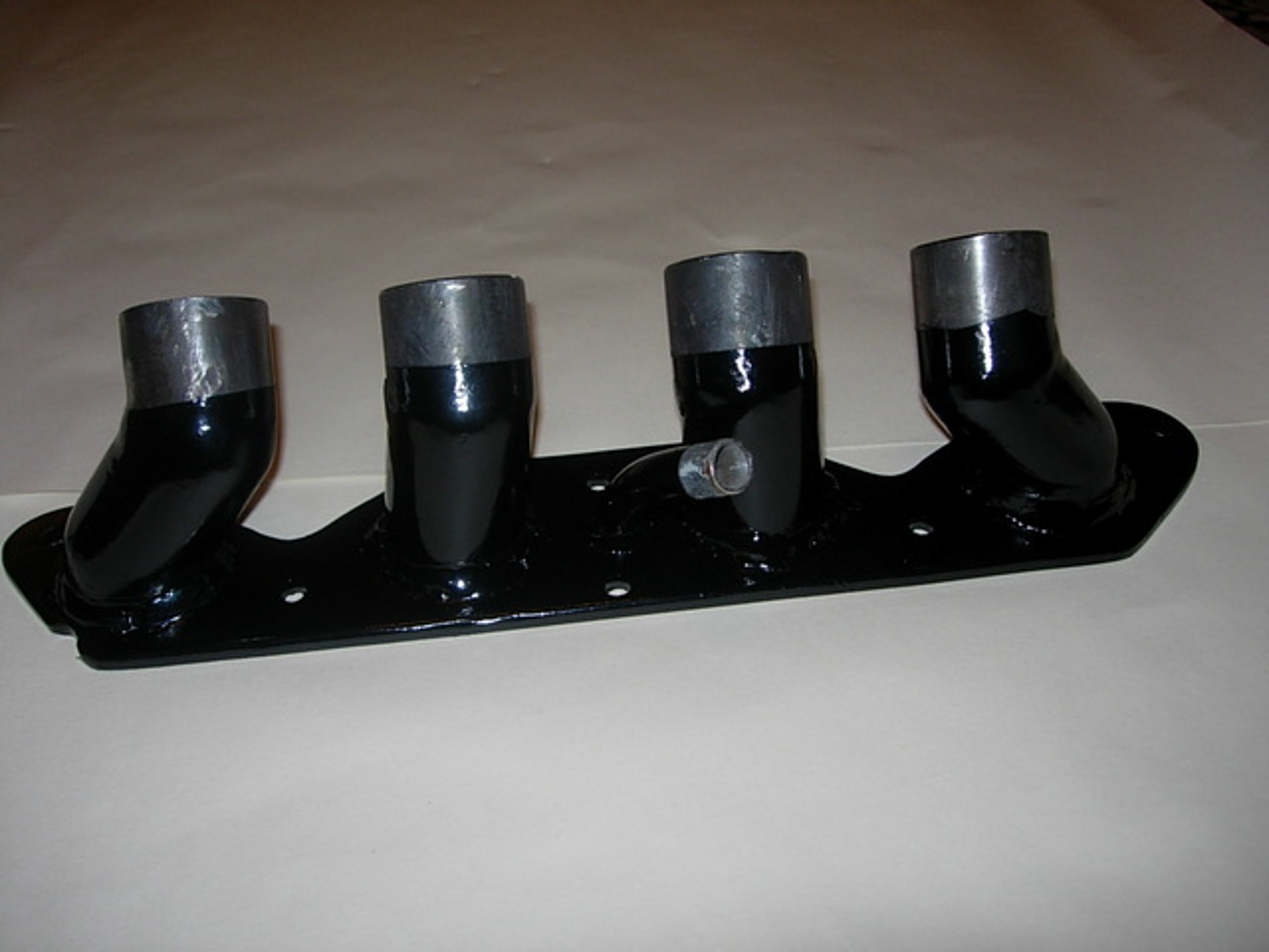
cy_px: 476
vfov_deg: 37.7
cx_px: 634
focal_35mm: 38
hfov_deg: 49.0
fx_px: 1393
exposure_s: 1/64
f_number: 2.8
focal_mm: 7.8
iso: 79
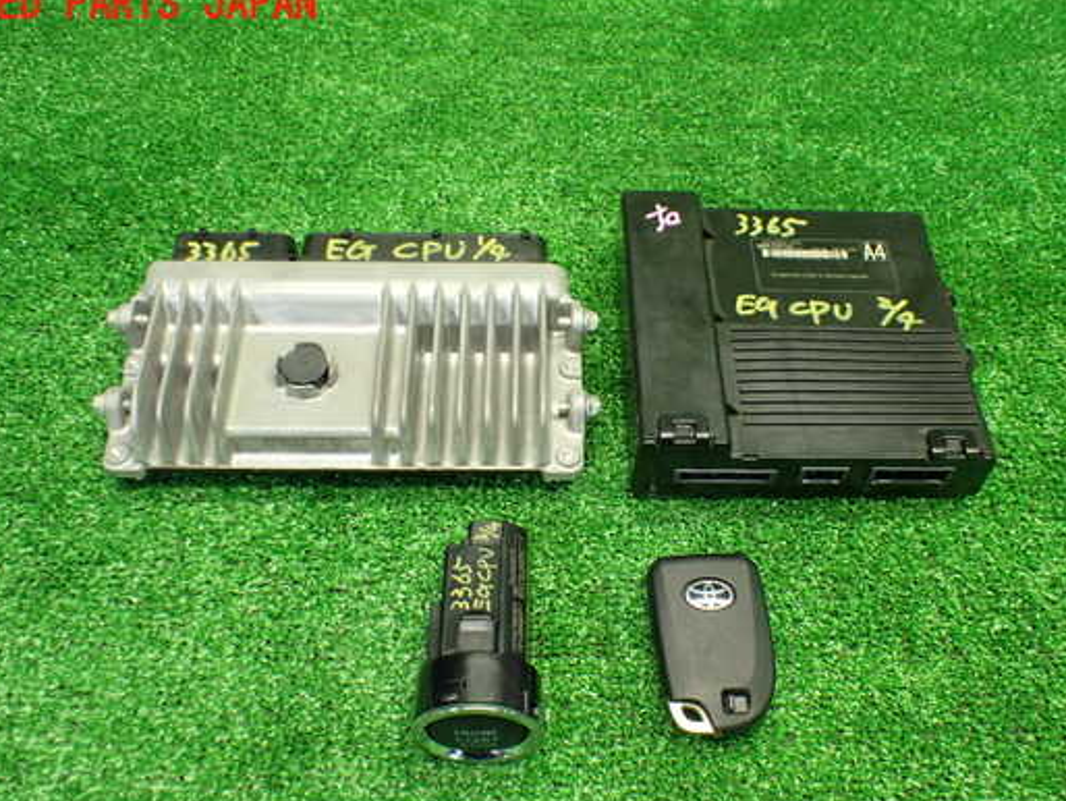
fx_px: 1078
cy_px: 446
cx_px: 562
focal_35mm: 35
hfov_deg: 52.6
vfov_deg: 40.7
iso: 800
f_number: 2.3
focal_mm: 5.4
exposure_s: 1/125
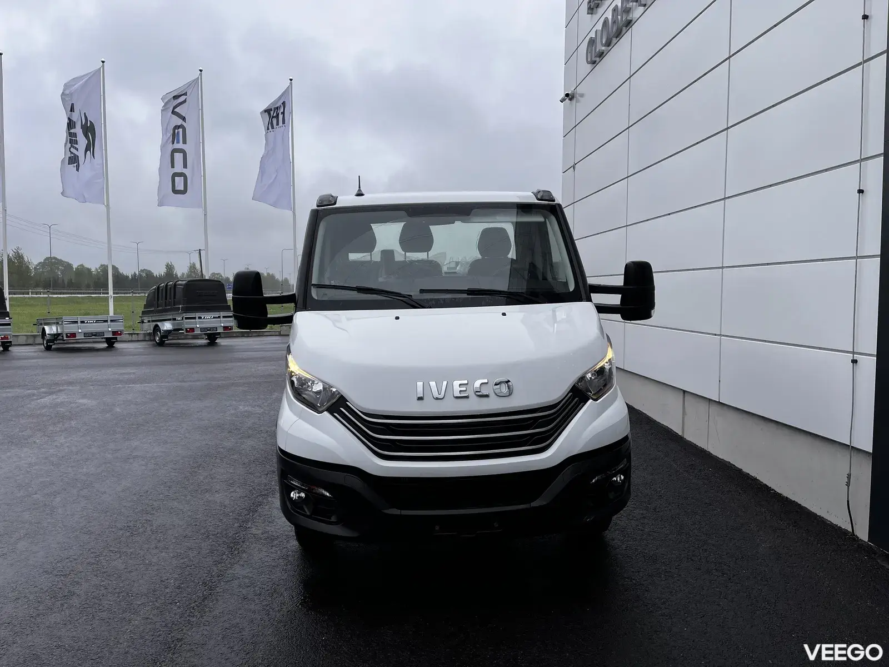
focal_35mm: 26
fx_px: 668
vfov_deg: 53.1
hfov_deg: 67.3
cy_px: 334
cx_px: 444
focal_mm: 5.1
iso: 50
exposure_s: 1/1279
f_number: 1.6
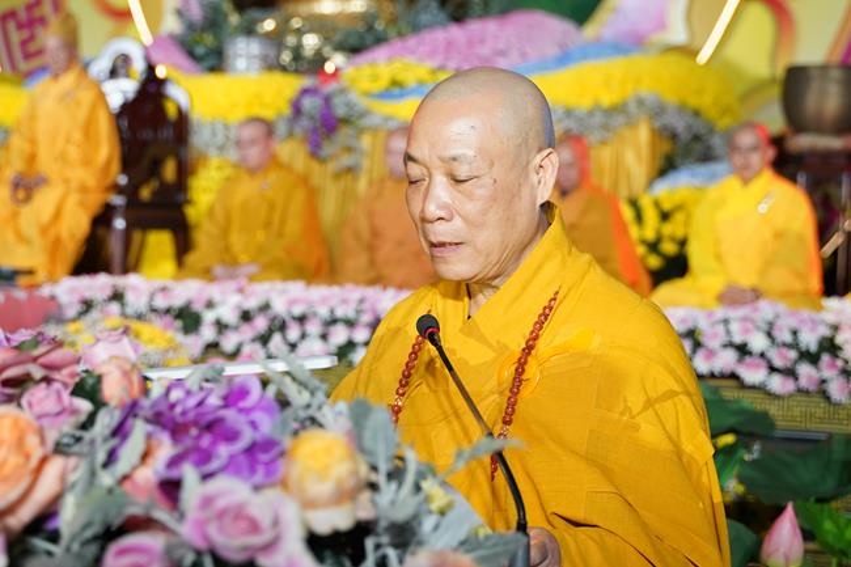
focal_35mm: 63
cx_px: 426
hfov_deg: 31.9
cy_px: 284
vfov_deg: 21.6
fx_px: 1489
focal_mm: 42
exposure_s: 1/500
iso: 2500
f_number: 2.8
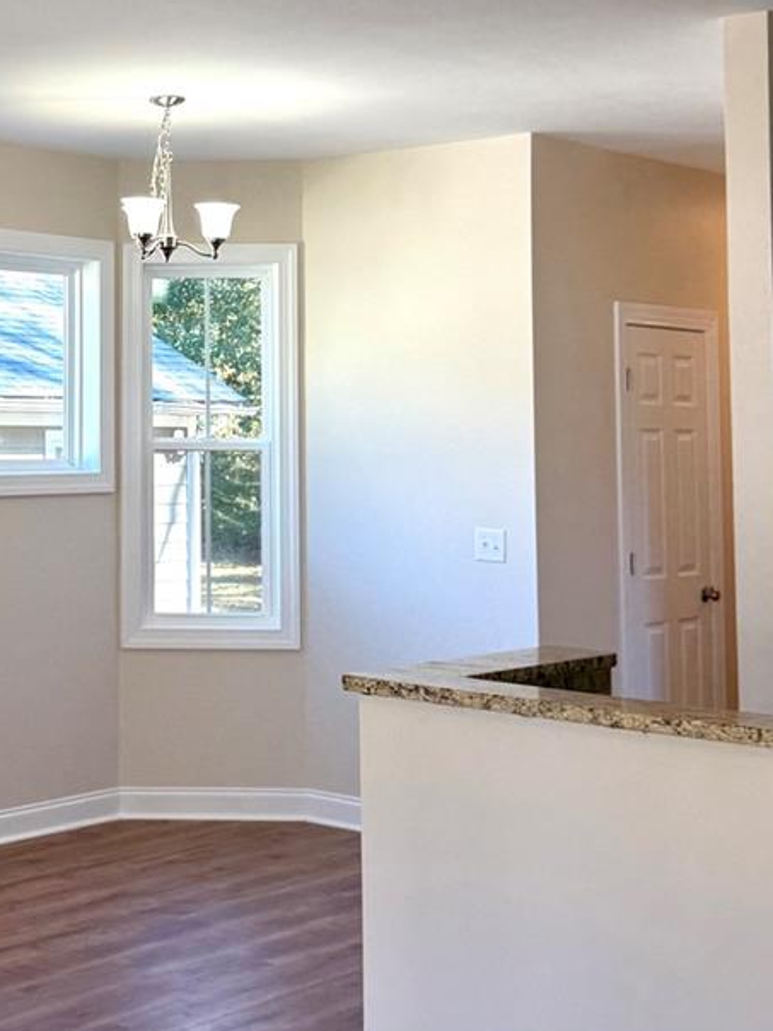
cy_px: 290
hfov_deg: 23.3
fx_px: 1816
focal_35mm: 61
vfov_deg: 31.3
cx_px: 49
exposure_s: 1/130
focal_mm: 6.76
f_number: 1.78
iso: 64
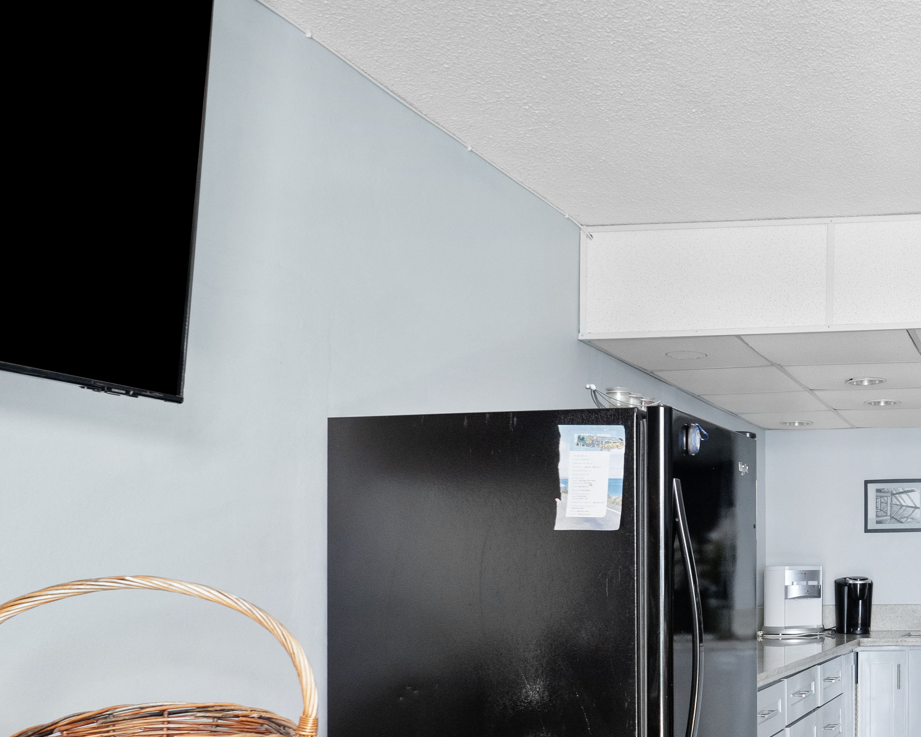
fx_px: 1036
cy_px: 565
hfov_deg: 40.2
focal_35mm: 38
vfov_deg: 38.0
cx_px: 976
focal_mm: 18
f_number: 6.3
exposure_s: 1/50
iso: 4000
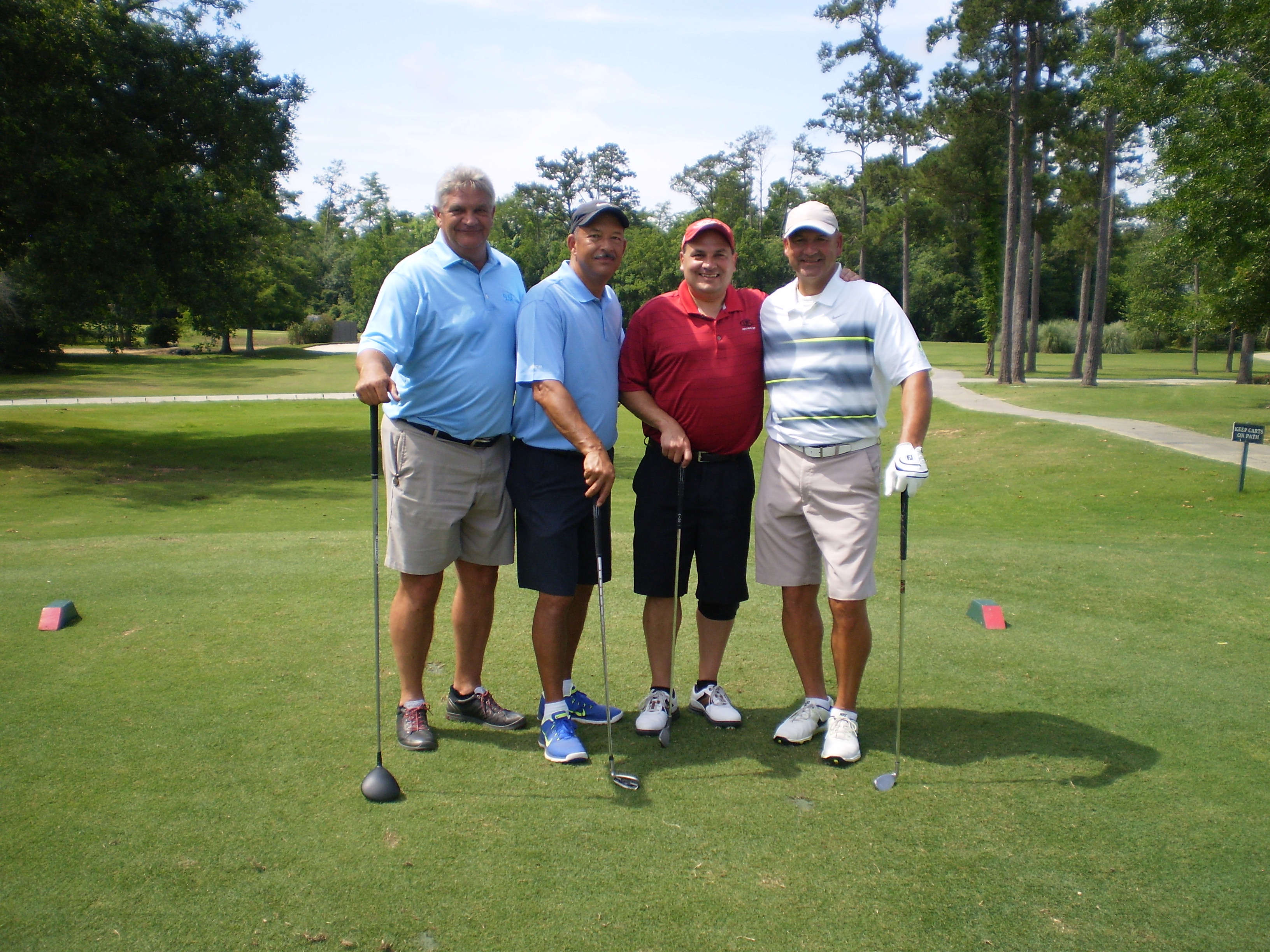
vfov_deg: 39.7
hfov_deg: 51.4
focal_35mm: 36
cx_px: 635
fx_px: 1321
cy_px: 476
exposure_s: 1/640
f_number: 3.1
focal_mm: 6.3
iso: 64
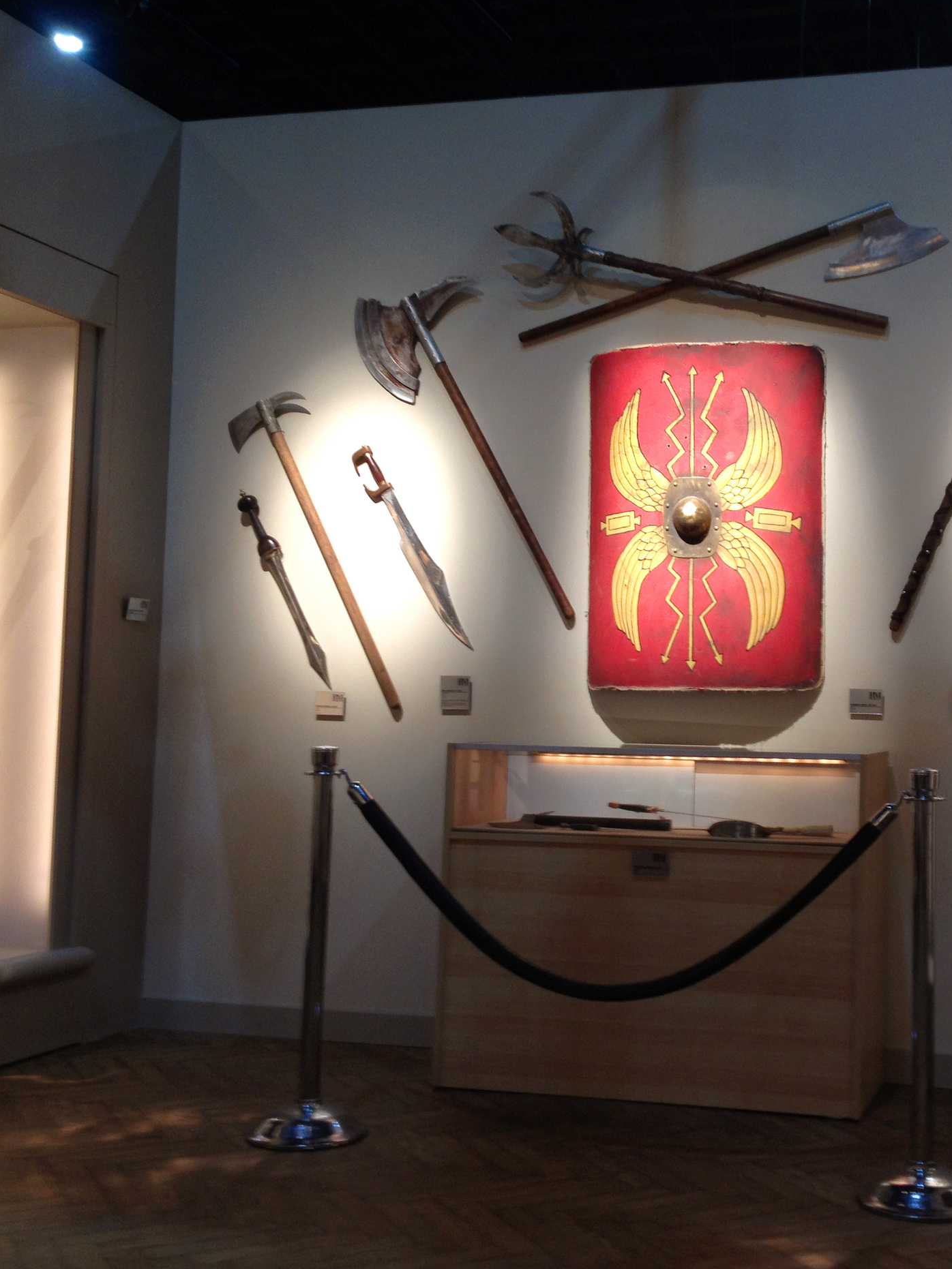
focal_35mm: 47
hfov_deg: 30.1
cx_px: 764
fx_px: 1724
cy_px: 632
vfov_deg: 40.4
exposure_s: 1/24
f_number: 2.4
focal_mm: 4.28
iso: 50
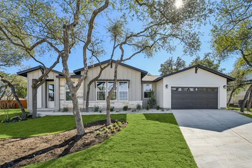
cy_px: 84
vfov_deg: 77.3
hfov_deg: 100.4
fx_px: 105
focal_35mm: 15
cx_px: 126
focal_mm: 10
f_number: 8
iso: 400
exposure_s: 1/800
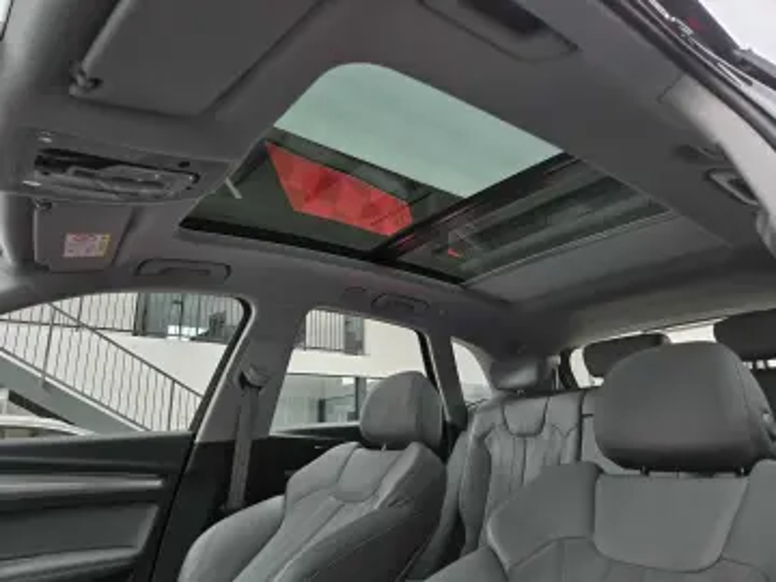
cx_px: 388
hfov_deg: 73.9
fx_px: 516
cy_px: 291
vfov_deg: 58.9
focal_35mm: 23
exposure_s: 1/100
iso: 200
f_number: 1.8
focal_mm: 5.4
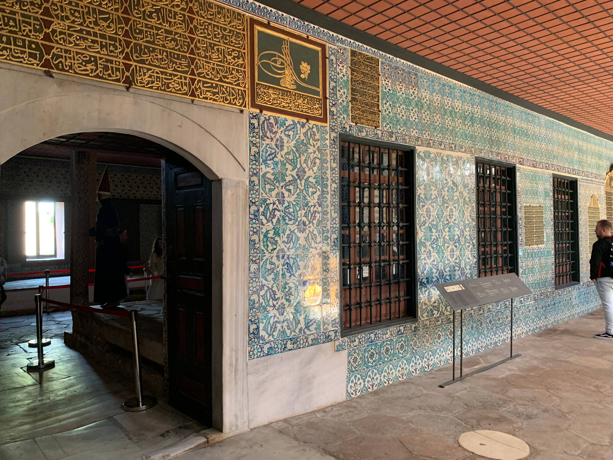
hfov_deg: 67.3
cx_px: 306
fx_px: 460
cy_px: 230
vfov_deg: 53.1
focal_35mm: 26
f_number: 1.8
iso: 320
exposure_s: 1/60
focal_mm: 4.25
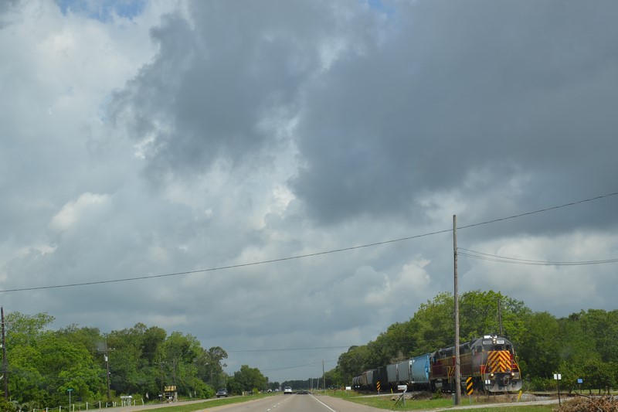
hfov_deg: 35.1
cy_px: 206
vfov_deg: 23.8
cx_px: 309
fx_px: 978
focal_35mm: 57
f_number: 9
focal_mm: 38
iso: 100
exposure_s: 1/320
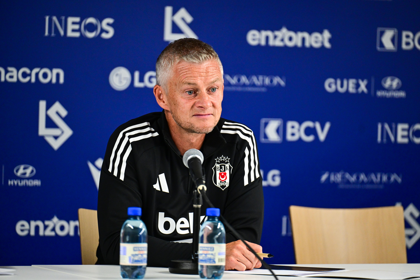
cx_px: 210
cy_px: 140
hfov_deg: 10.3
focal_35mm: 200
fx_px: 2333
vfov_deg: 6.9
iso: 3200
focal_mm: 200
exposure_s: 1/500
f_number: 2.8
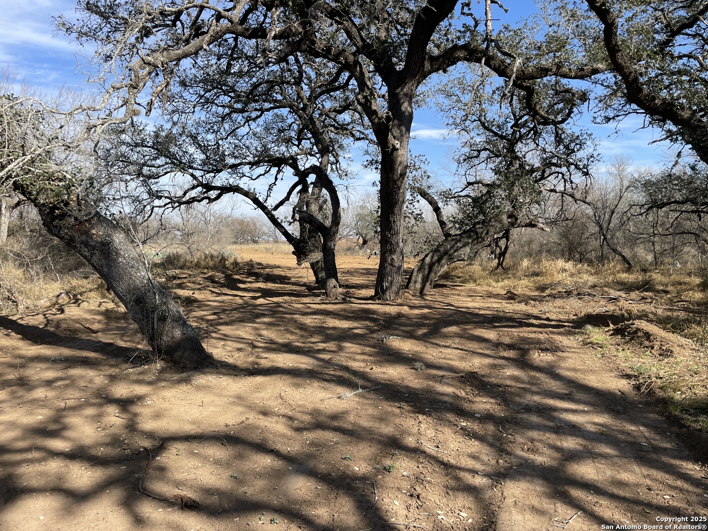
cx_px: 354
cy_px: 266
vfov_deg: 53.1
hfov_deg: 67.3
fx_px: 532
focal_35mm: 26
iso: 32
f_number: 1.6
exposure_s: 1/1887
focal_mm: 4.2
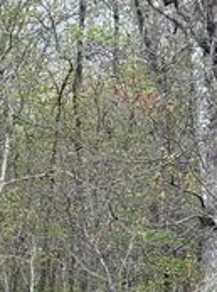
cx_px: -150
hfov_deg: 7.2
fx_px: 1686
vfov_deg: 9.4
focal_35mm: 201
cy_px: 506
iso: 40
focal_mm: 5.96
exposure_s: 1/465
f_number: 1.6
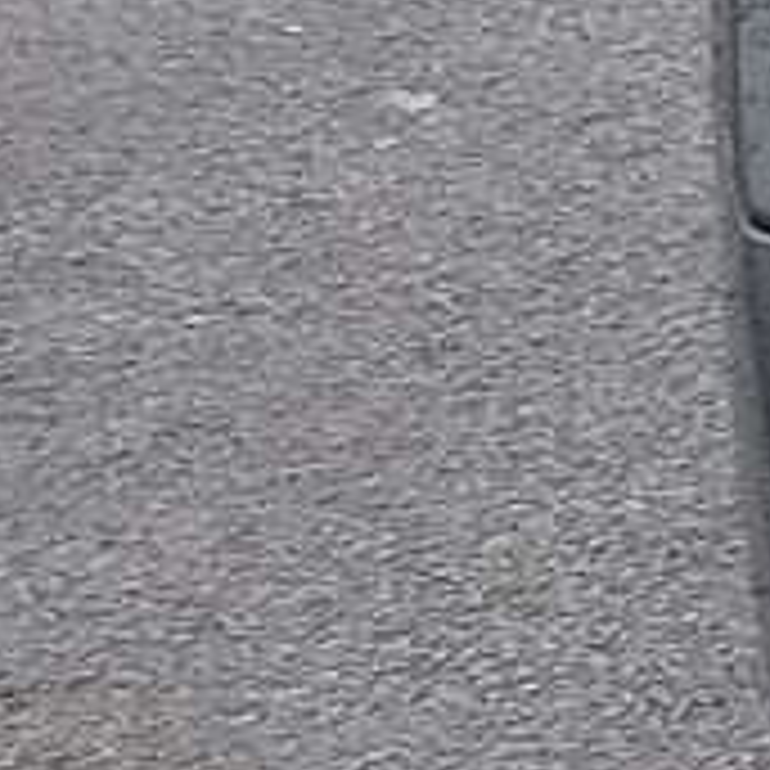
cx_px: 3075
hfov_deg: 6.8
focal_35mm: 199
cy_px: 0
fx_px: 5008
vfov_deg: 8.7
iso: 249
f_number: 1.8
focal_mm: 6.7
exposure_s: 1/59
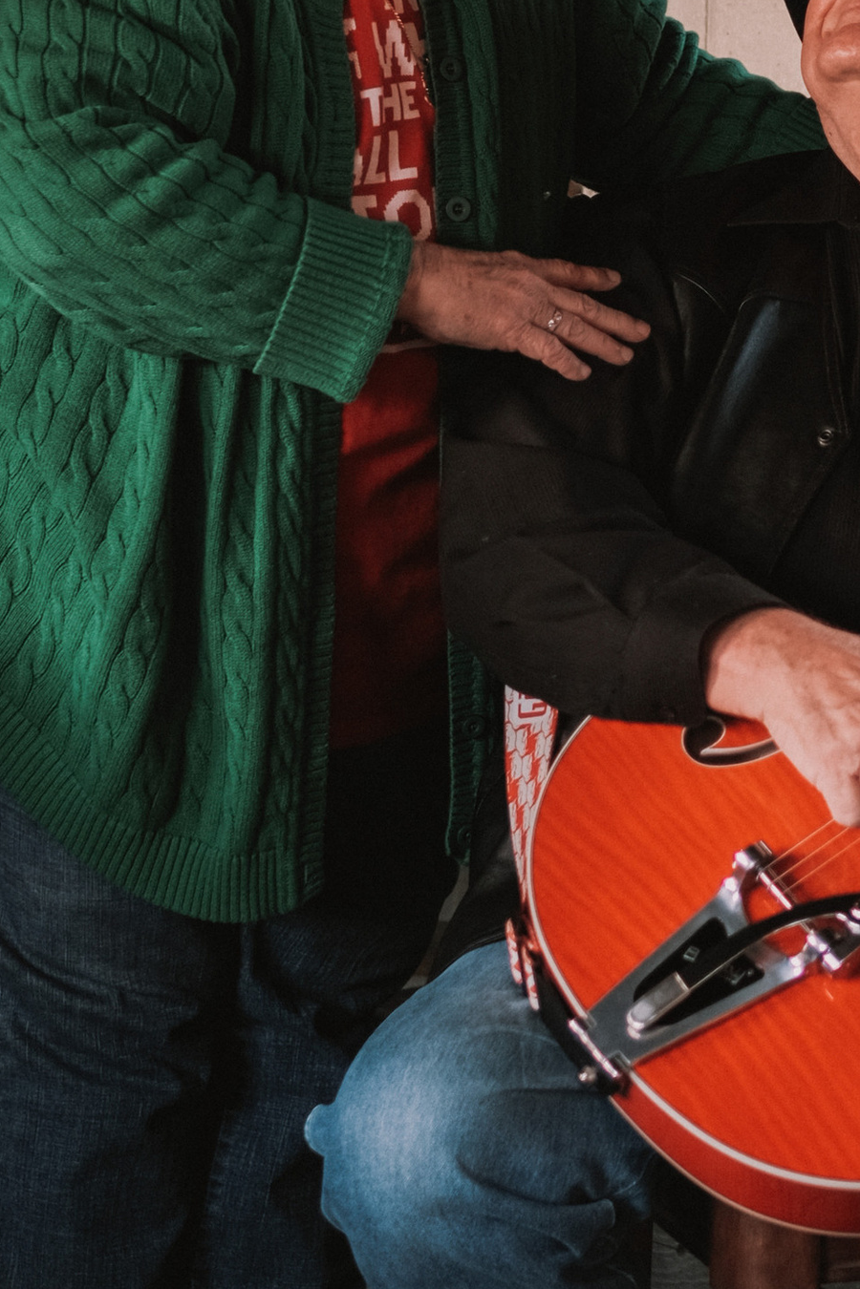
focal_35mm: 128
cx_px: 937
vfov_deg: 16.0
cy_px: 366
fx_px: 4586
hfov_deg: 10.6
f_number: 1.4
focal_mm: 30
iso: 160
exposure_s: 1/80
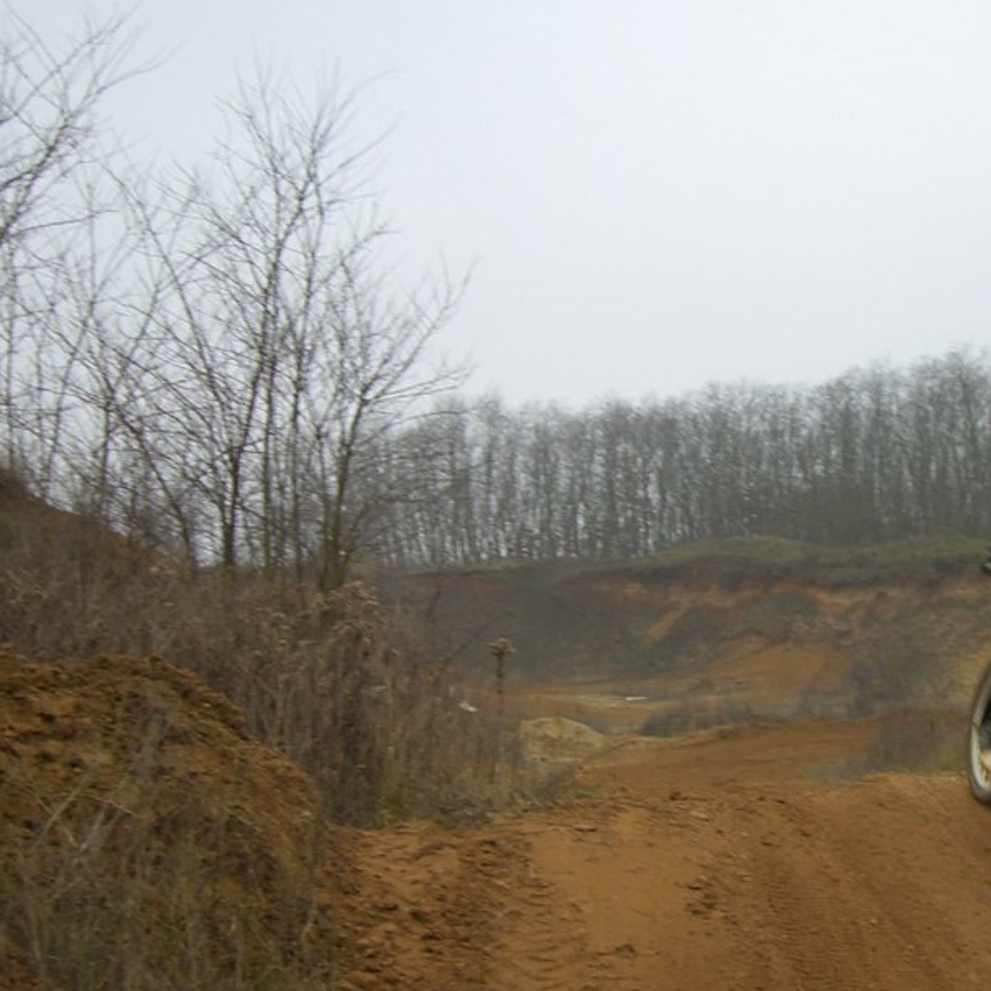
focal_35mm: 57
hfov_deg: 29.4
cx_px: 782
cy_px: 593
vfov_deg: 30.0
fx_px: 1846
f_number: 2.7
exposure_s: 1/100
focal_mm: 6.2
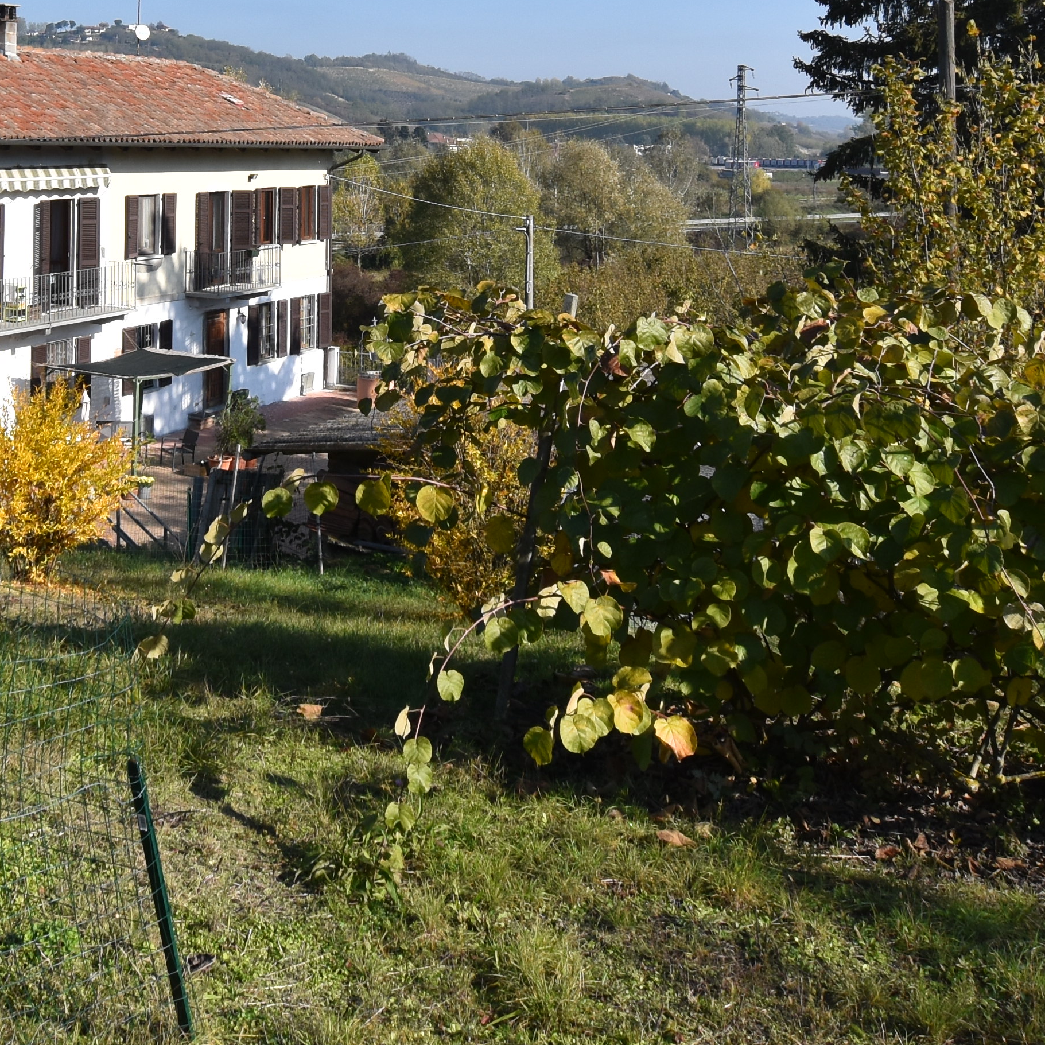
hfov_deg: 39.0
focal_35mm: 42
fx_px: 1434
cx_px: 259
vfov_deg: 37.7
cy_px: 130
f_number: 9
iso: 200
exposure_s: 1/320
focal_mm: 10
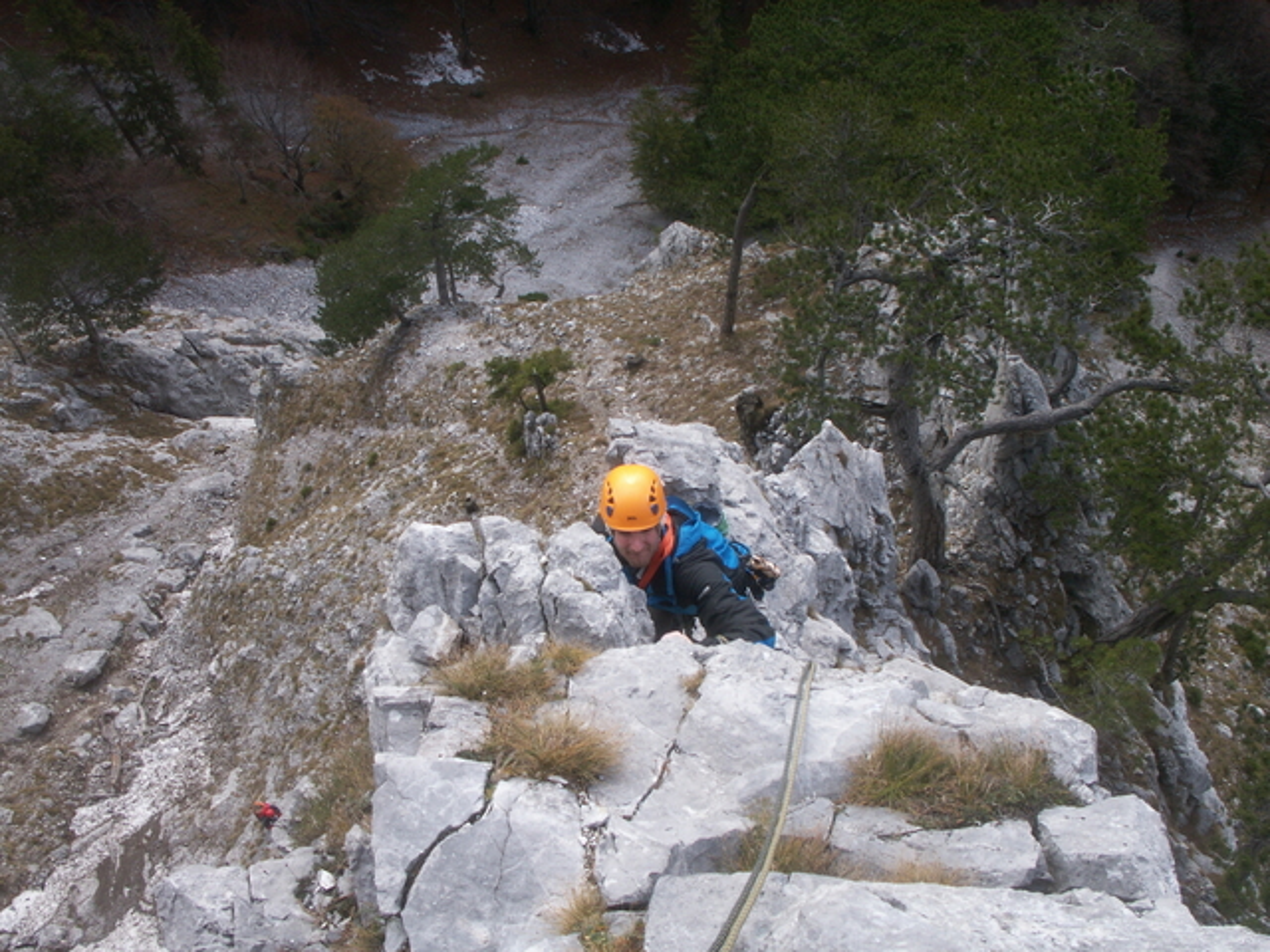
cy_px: 476
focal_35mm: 37
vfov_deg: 38.7
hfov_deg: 50.1
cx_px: 635
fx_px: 1357
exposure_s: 1/60
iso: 50
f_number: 7.1
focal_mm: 7.7
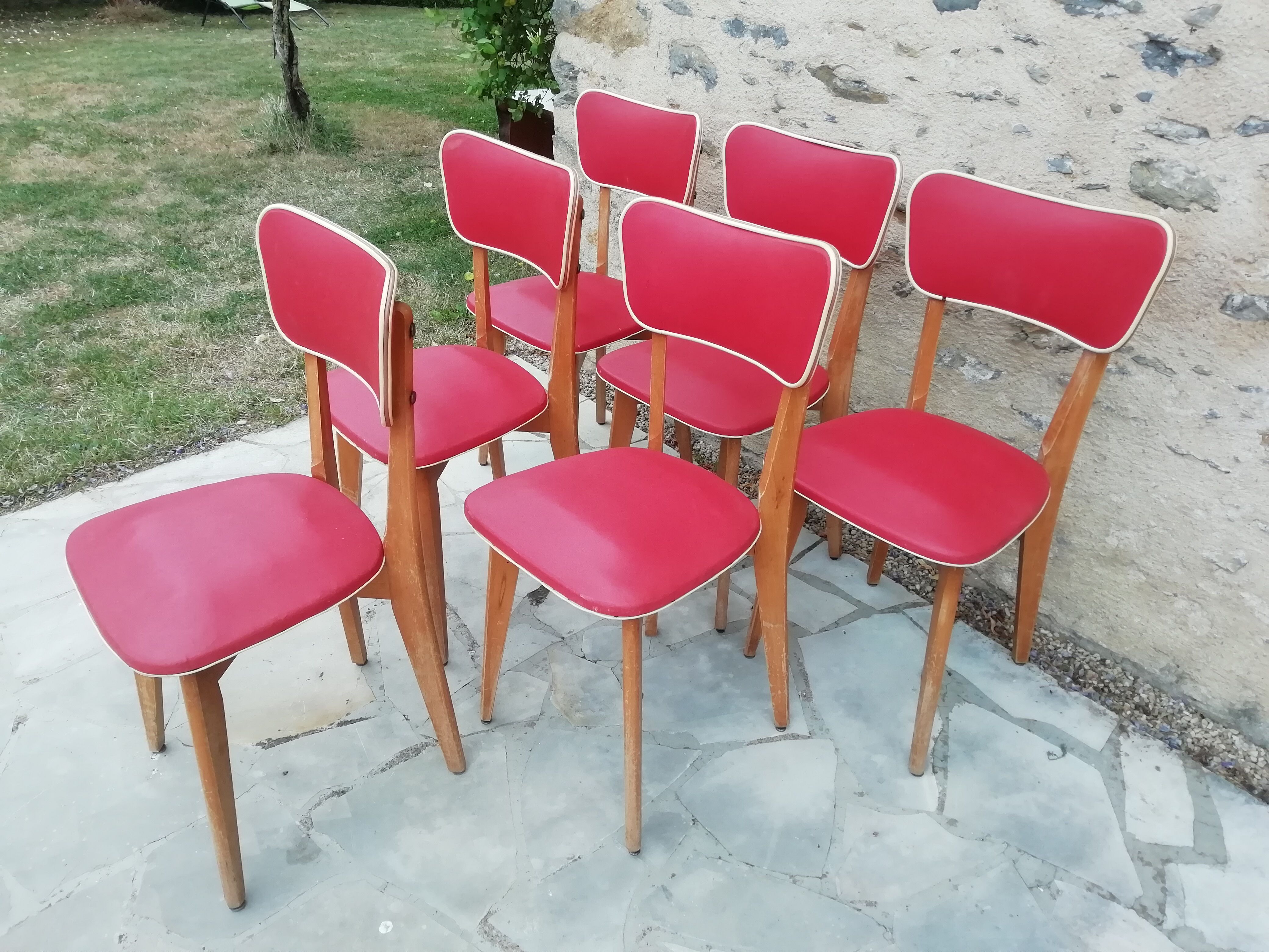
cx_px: 634
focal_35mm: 26
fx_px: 953
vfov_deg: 53.1
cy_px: 476
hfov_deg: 67.3
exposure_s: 1/60
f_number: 2.2
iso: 64
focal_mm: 3.46
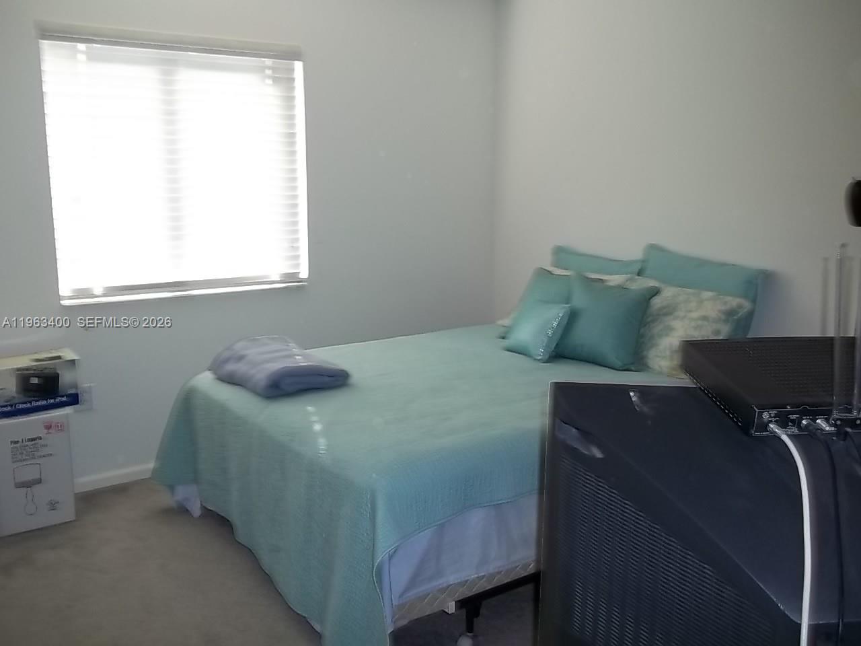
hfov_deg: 56.8
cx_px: 430
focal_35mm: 32
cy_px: 323
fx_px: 796
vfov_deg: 44.2
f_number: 2.9
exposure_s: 1/30
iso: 80
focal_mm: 5.7
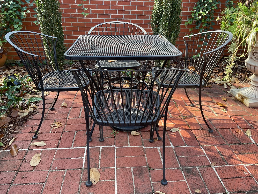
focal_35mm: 29
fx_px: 216
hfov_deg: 61.7
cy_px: 97
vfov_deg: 48.2
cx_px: 129
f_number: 1.8
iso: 25
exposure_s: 1/120
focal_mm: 3
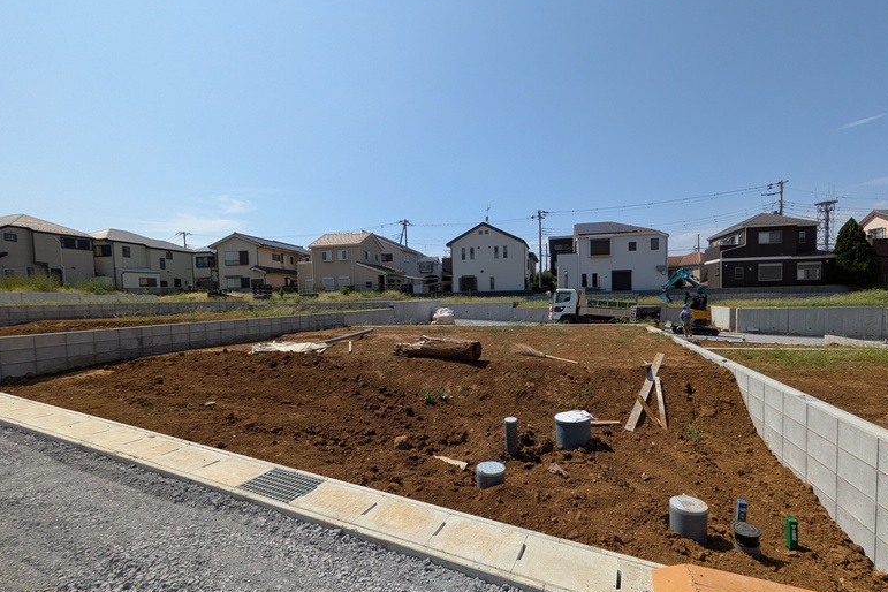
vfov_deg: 70.3
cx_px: 463
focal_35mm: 17
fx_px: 419
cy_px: 321
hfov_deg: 93.2
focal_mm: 1.83
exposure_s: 1/2347
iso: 51
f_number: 2.2
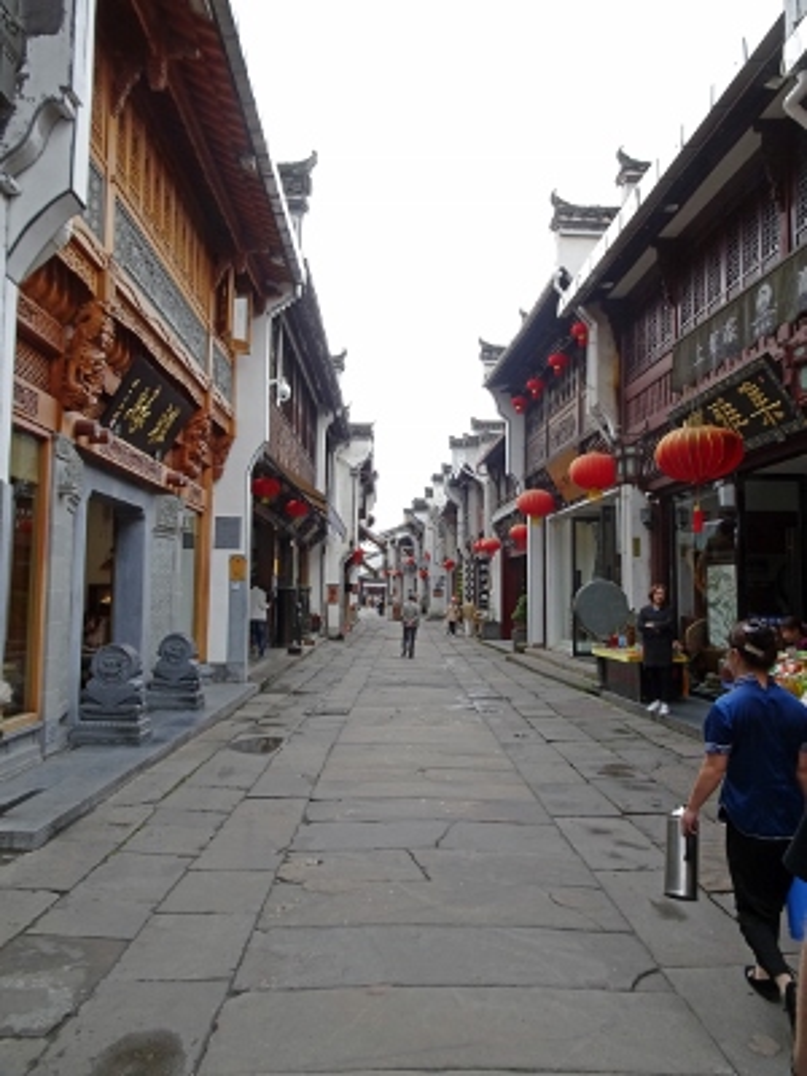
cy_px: 538
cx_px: 404
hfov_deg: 56.8
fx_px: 746
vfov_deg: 71.6
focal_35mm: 24
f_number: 3.5
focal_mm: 4.1
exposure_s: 1/250
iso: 80
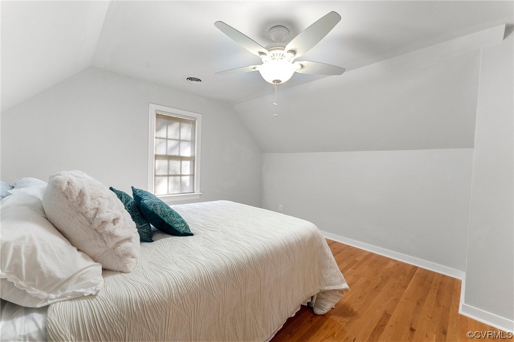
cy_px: 171
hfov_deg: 104.3
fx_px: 200
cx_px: 257
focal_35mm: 14
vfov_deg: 81.2
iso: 1000
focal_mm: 14
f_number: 7.1
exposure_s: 1/8
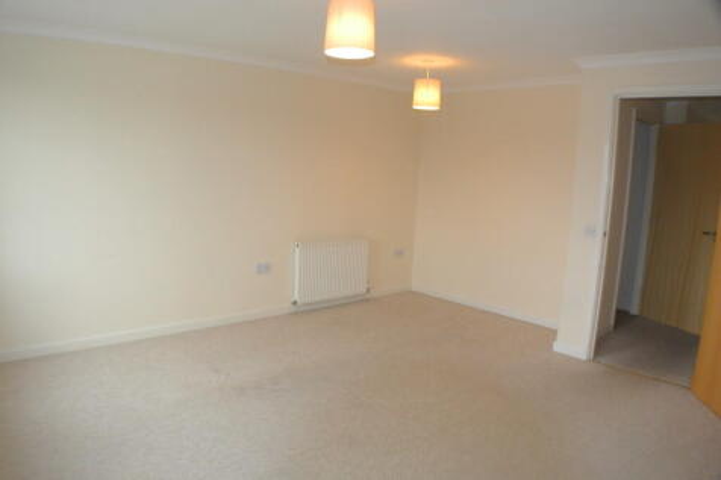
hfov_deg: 58.7
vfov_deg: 41.1
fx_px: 641
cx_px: 360
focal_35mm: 32
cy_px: 240
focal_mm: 12.2
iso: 1000
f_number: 3.8
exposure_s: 1/60
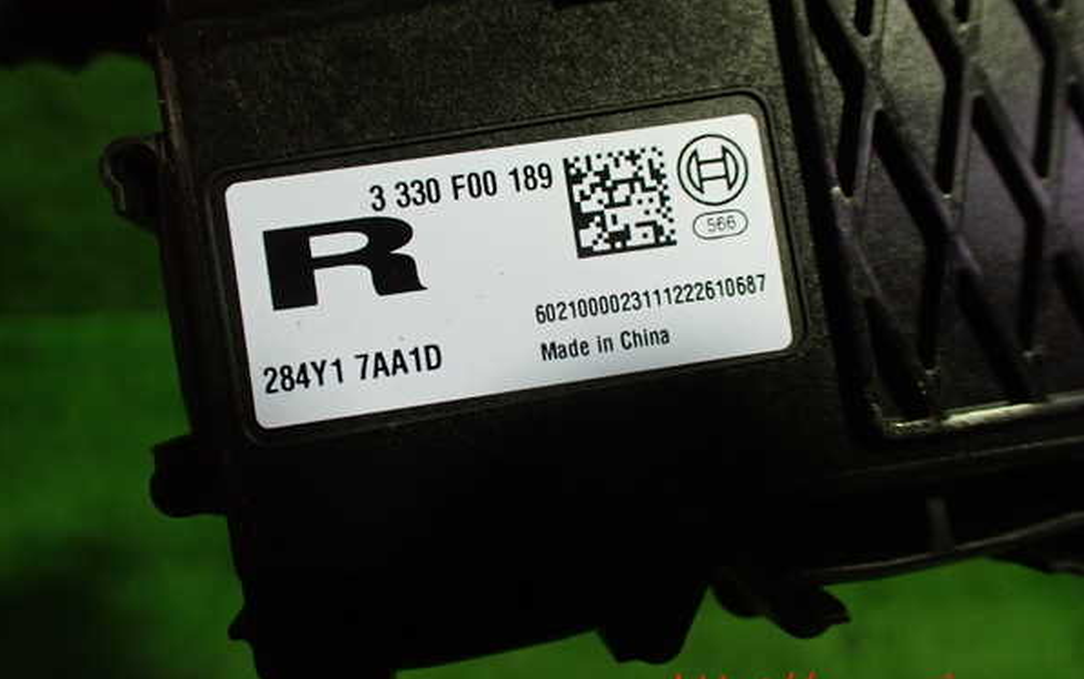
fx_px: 946
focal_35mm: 32
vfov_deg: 39.4
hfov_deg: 59.6
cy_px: 306
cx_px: 540
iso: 400
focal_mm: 5.4
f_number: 2.3
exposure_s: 1/125
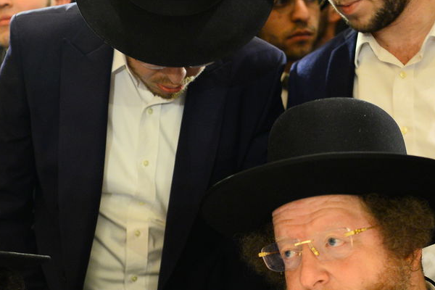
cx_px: 160
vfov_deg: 13.7
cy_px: 308
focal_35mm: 98
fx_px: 1184
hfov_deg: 20.8
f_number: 2.8
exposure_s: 1/160
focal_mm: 42
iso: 2500
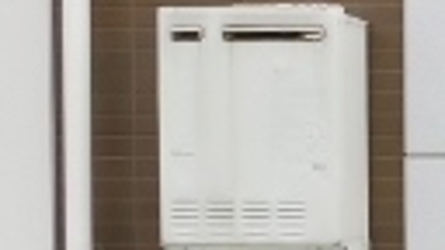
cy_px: 292
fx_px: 1475
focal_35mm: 125
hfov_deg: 13.9
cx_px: 946
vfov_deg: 9.6
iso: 125
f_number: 3
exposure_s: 1/640
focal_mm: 4
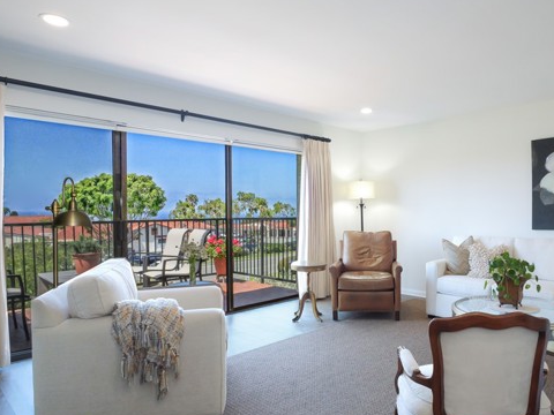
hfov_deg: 70.2
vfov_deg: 56.7
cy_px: 226
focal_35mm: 24
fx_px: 384
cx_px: 353
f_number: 8
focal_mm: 9
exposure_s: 1/80
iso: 2000
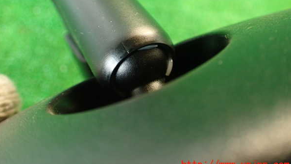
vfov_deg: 35.4
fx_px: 255
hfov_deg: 59.5
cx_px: 145
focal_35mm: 33
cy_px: 61
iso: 640
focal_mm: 5.4
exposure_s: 1/30
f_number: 2.3
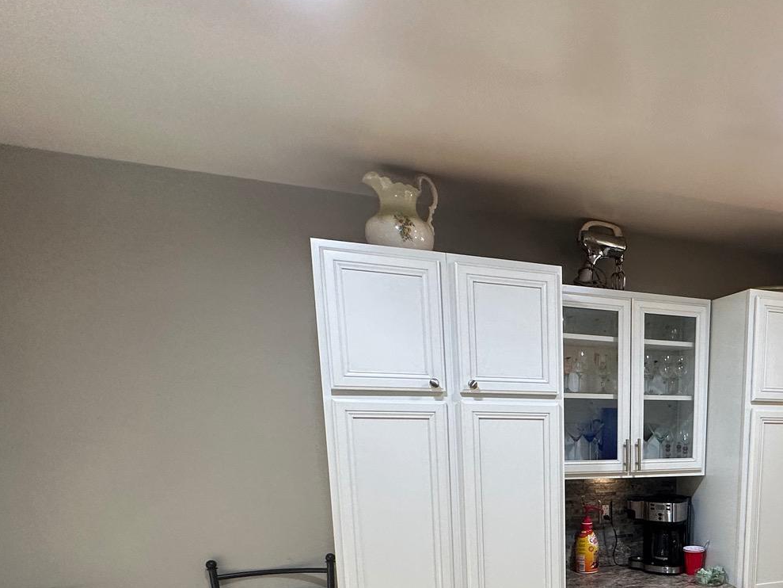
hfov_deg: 55.9
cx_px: 656
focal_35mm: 29
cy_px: 540
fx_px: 656
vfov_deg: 43.6
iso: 200
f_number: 2.2
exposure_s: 1/120
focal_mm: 2.22
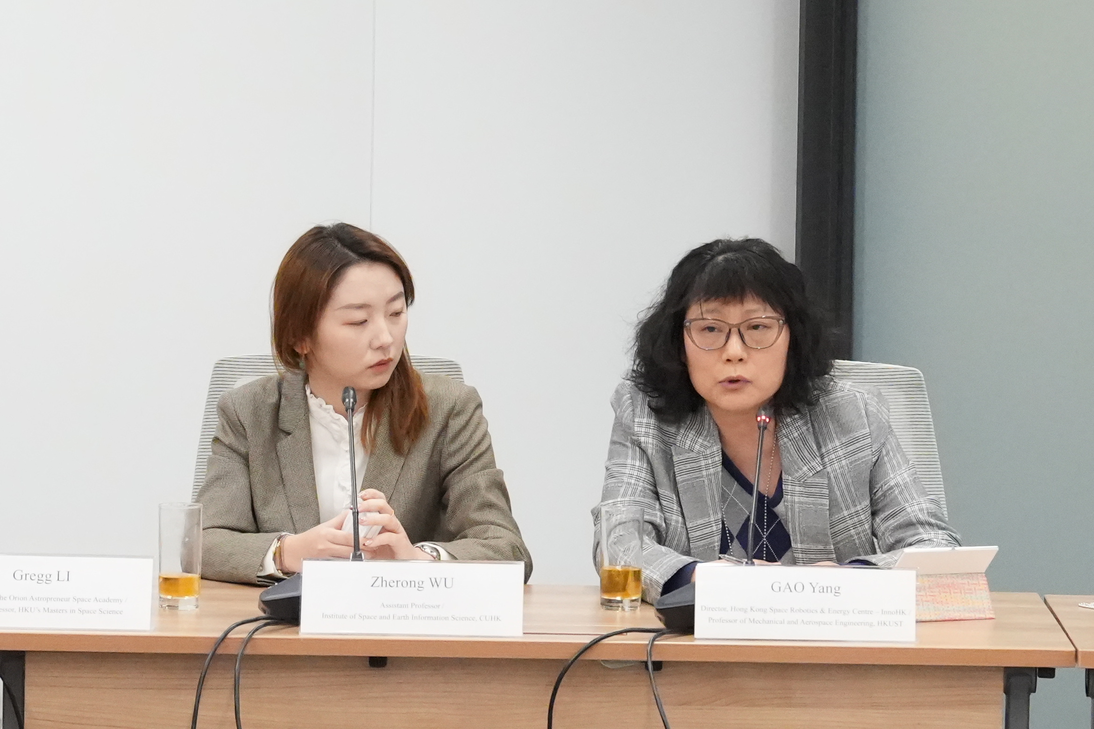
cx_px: 547
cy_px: 364
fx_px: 2127
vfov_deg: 19.5
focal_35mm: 70
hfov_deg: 28.8
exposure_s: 1/125
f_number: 5.6
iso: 10000
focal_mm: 70
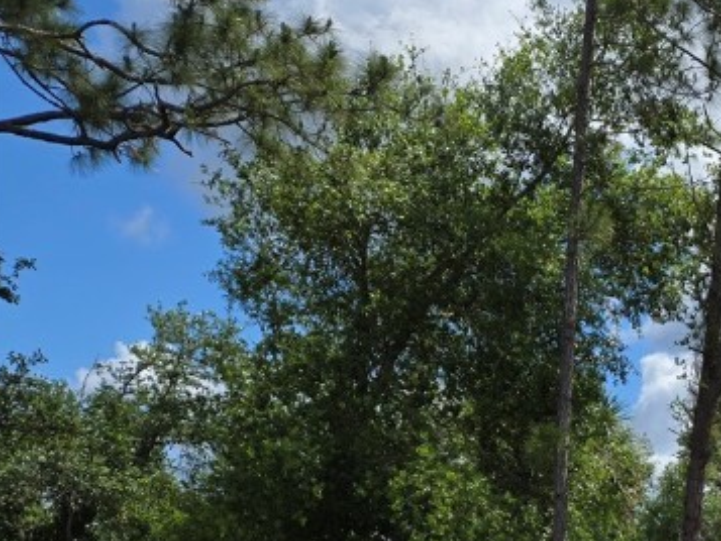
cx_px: 1022
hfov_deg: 24.3
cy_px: 690
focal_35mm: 66
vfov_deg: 20.5
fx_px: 1375
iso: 25
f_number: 1.8
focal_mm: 5.4
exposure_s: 1/2820
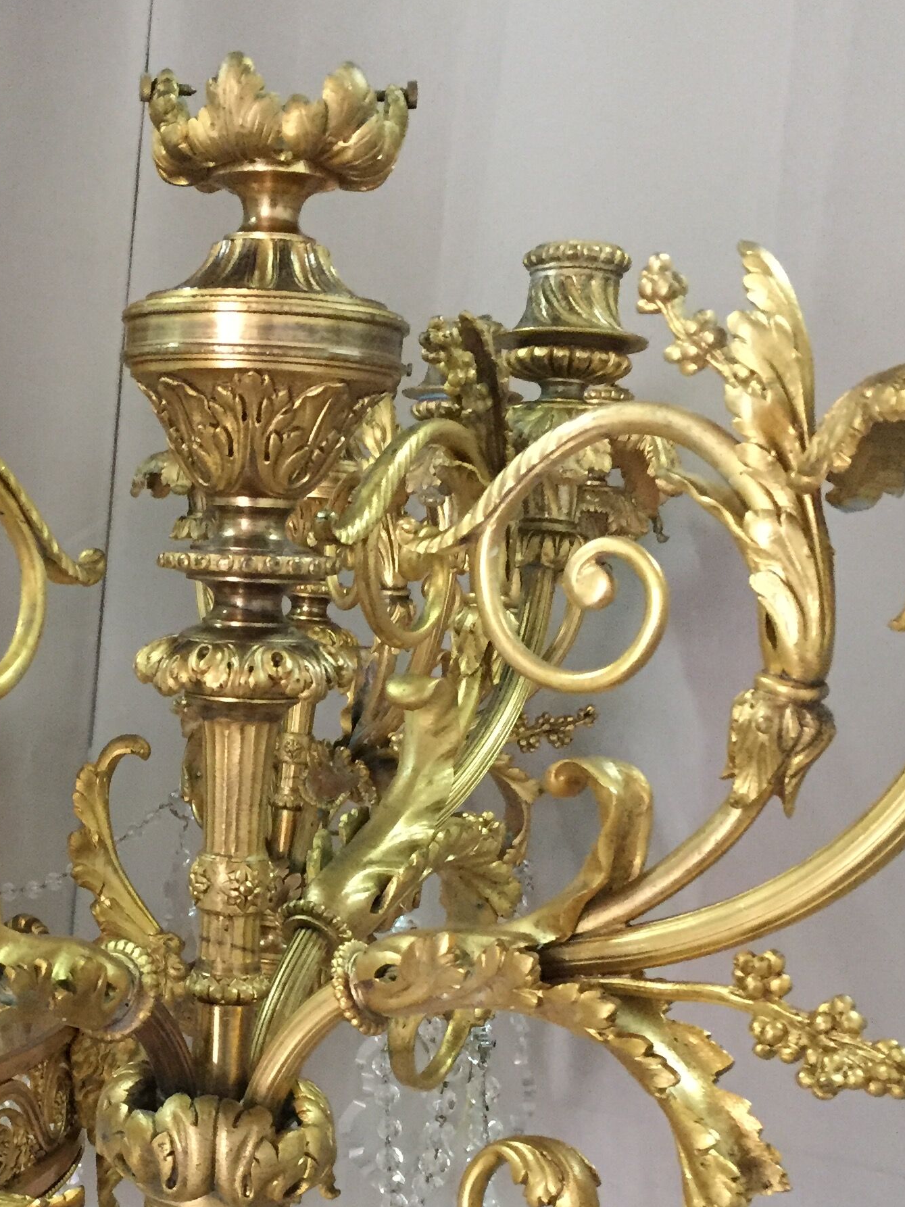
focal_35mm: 53
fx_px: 1848
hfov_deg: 26.7
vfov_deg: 35.4
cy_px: 905
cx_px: 103
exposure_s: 1/25
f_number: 2.2
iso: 250
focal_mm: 4.15
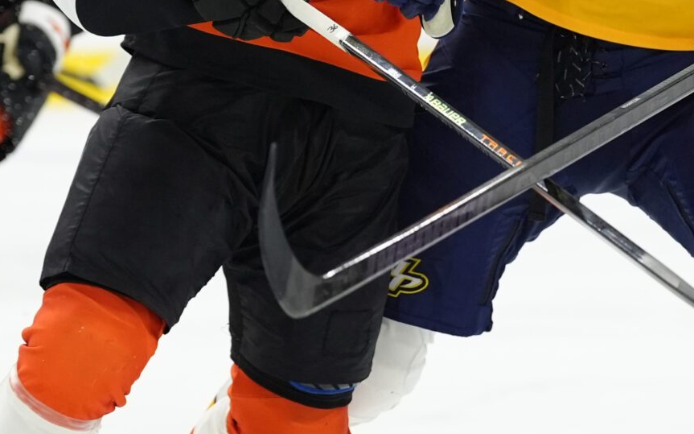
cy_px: 87
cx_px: 471
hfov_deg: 5.6
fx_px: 7148
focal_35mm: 378
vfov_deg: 3.5
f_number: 2.8
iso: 2000
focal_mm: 125
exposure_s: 1/2000
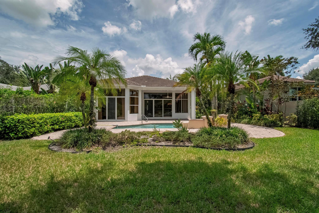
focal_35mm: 15
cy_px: 106
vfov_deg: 77.3
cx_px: 160
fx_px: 133
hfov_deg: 100.4
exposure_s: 1/400
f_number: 10
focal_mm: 10
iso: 200
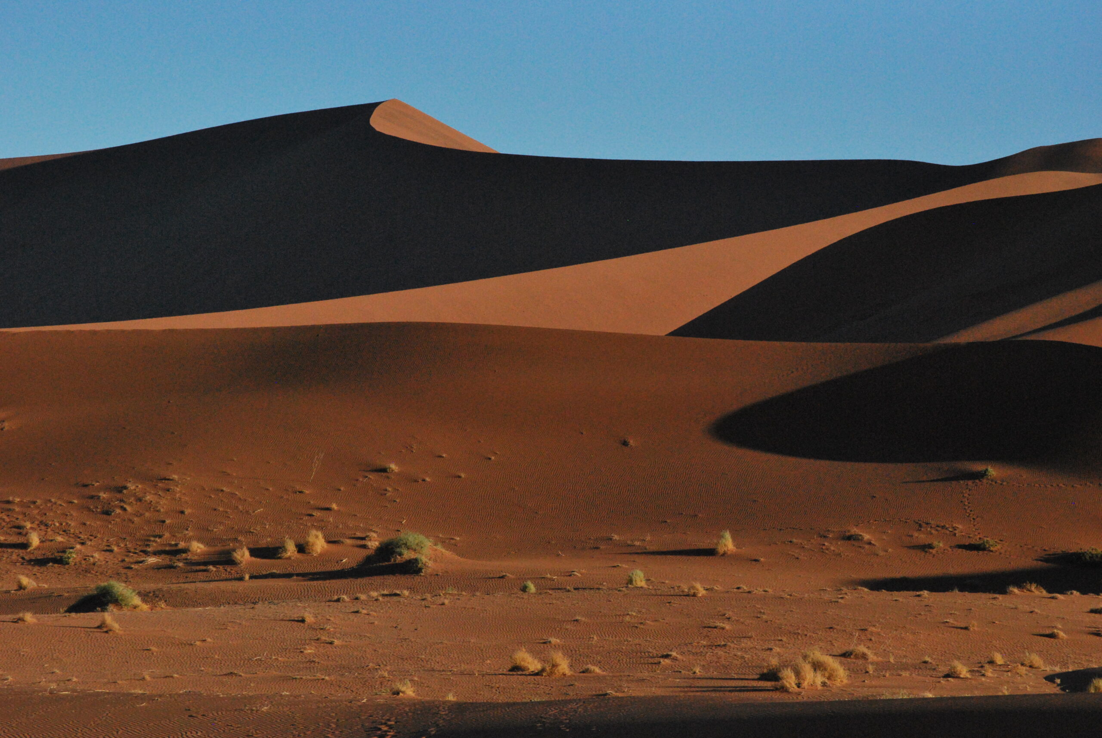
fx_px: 6206
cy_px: 369
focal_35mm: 202
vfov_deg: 6.8
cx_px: 551
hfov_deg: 10.1
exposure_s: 1/4000
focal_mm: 135
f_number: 11
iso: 1600
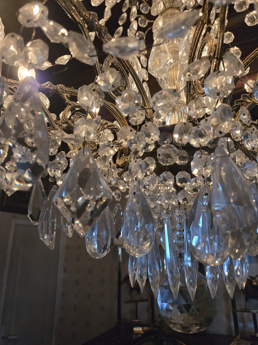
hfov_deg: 58.8
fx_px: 229
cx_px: 129
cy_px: 172
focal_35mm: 23
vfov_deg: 74.0
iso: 1000
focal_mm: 5.4
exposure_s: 1/100
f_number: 1.8
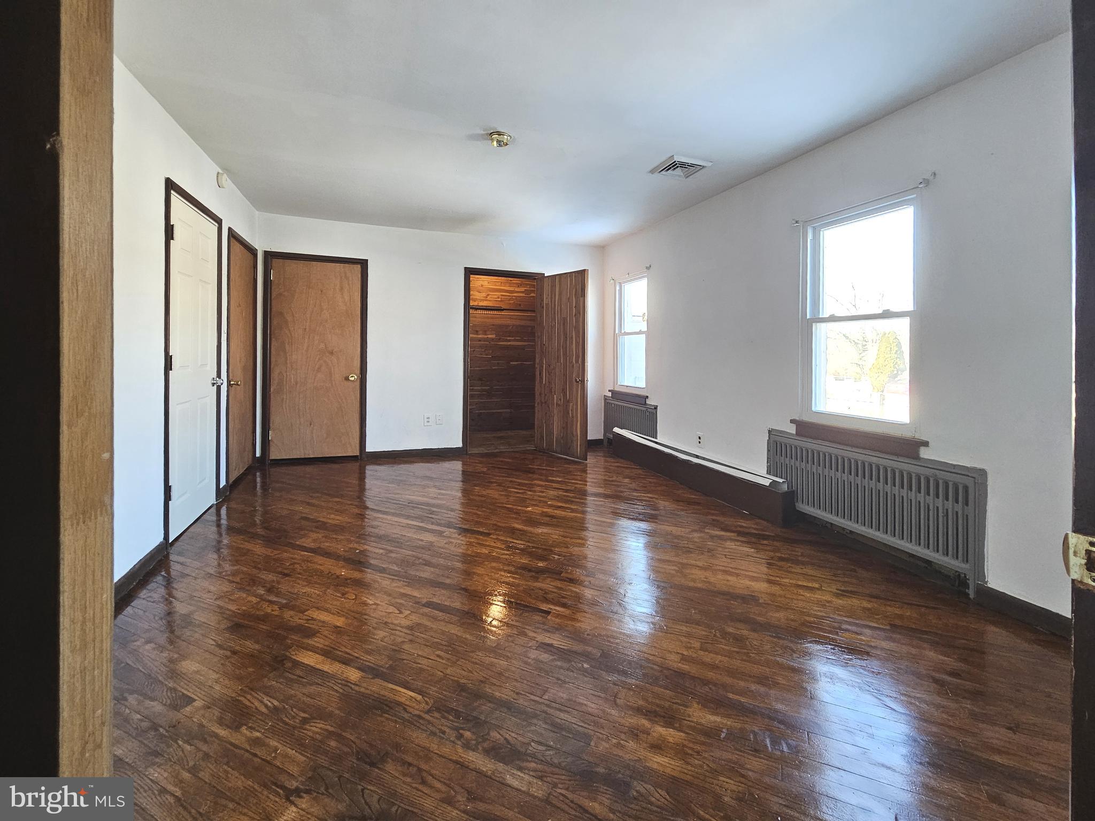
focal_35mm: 13
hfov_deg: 106.2
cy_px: 410
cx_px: 548
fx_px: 411
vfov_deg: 89.9
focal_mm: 2.2
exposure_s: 1/60
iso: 200
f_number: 2.2
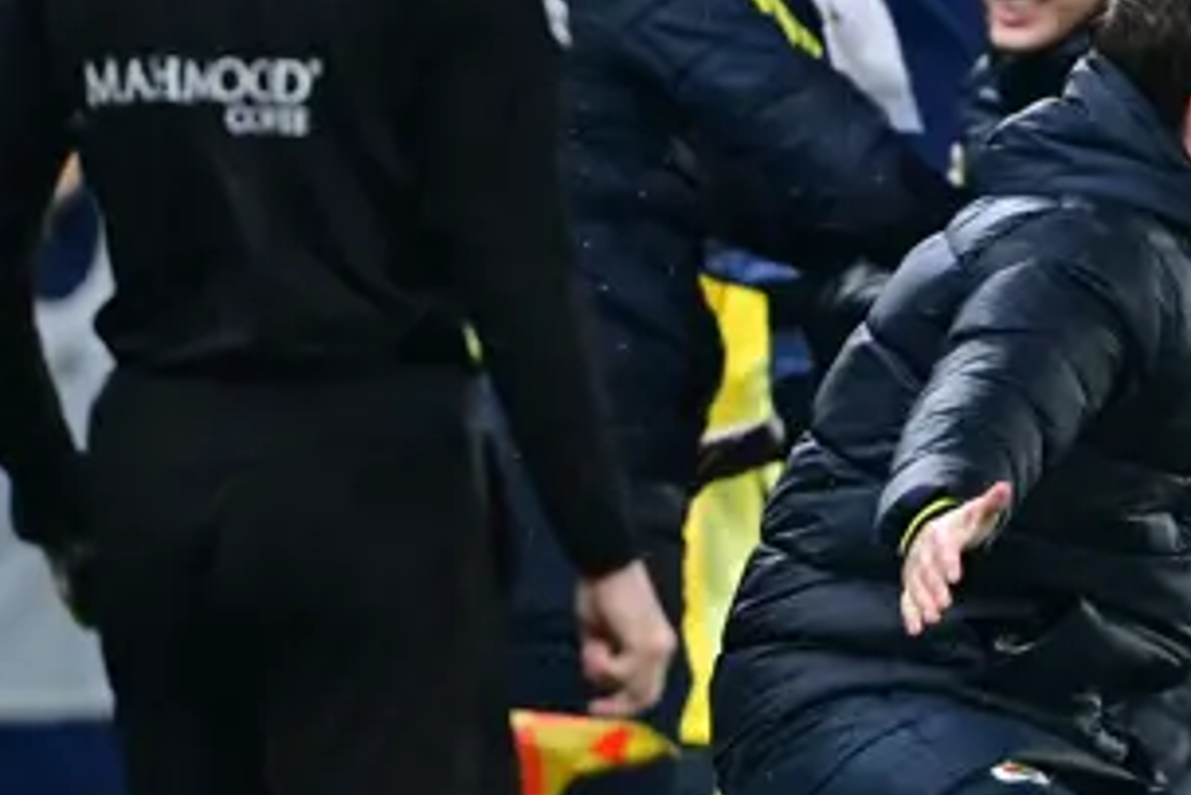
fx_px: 60800
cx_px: 1751
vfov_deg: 0.7
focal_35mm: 1837
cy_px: 411
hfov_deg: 1.1
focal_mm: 400
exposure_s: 1/2500
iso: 3200
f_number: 2.8
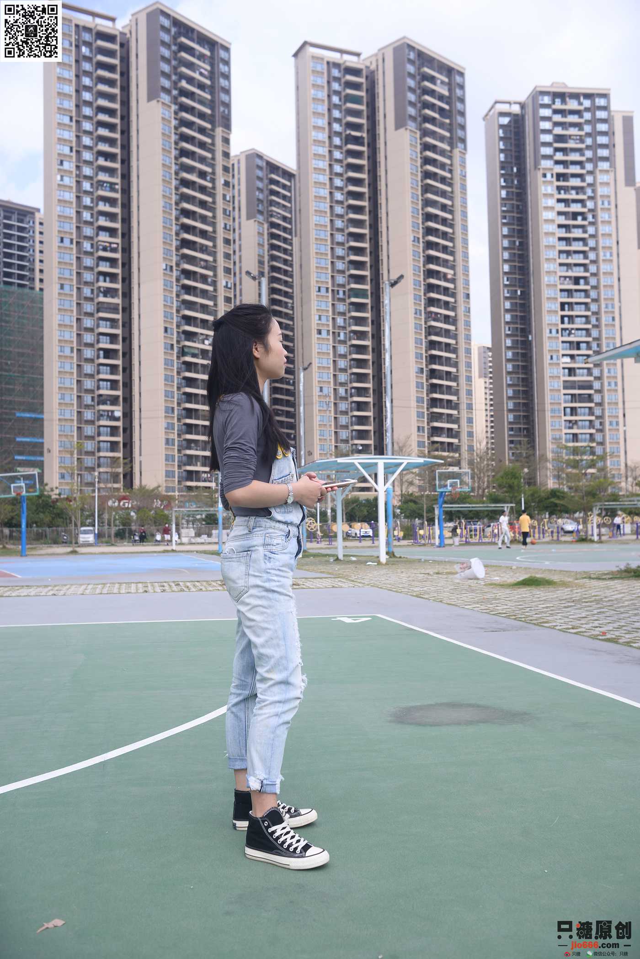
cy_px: 480
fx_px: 932
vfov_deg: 54.4
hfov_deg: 37.9
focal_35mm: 35
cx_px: 320
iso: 100
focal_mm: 35
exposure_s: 1/320
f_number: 6.3
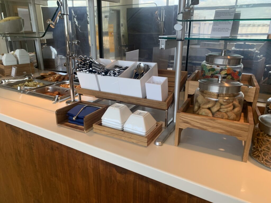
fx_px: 204
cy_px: 102
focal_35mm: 26
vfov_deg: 53.1
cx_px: 136
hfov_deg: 67.3
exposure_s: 1/120
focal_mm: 4.25
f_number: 1.8
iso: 100
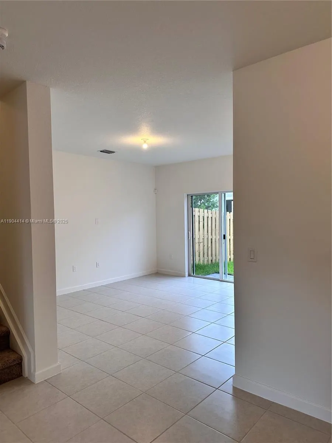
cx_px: 166
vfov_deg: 71.6
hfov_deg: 56.8
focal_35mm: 24
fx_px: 307
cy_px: 222
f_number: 1.78
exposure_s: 1/120
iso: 100
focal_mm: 6.86
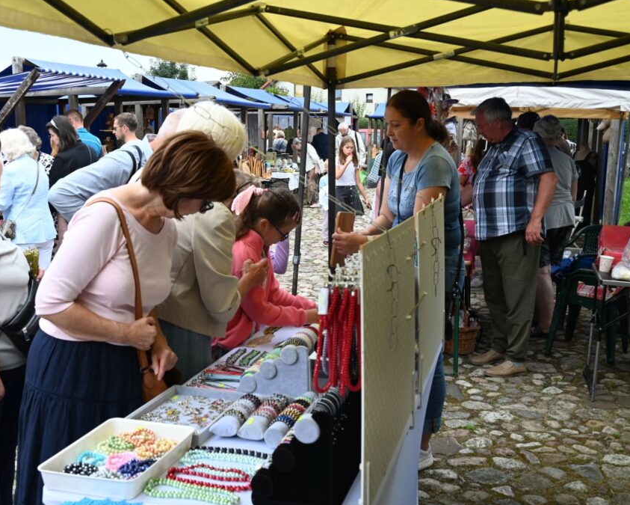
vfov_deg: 36.5
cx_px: 249
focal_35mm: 41
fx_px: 765
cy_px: 252
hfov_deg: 44.5
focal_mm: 36
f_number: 8
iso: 640
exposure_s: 1/250
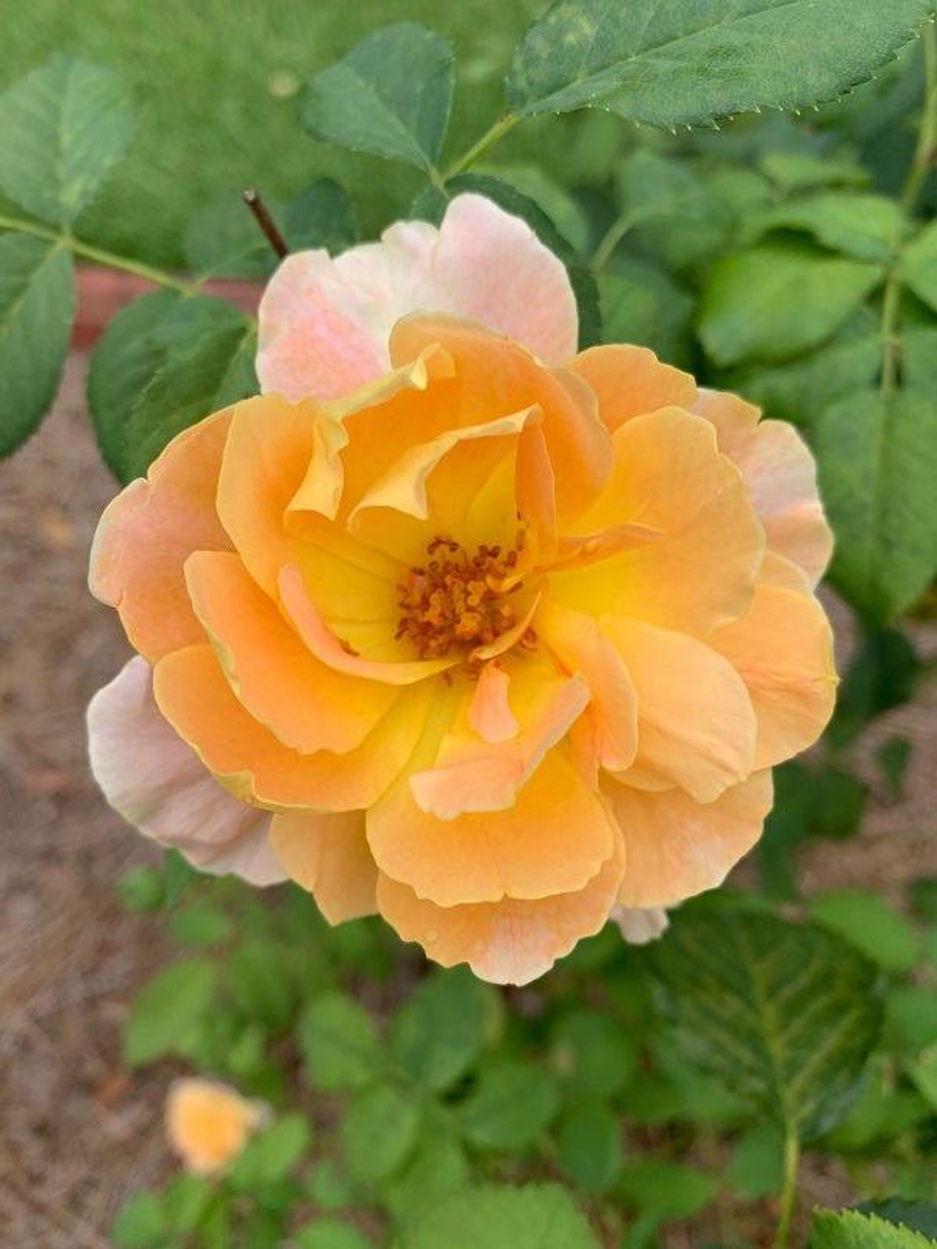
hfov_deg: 53.1
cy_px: 624
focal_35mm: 26
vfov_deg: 67.3
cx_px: 468
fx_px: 938
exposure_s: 1/1076
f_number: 1.8
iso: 25
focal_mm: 4.25
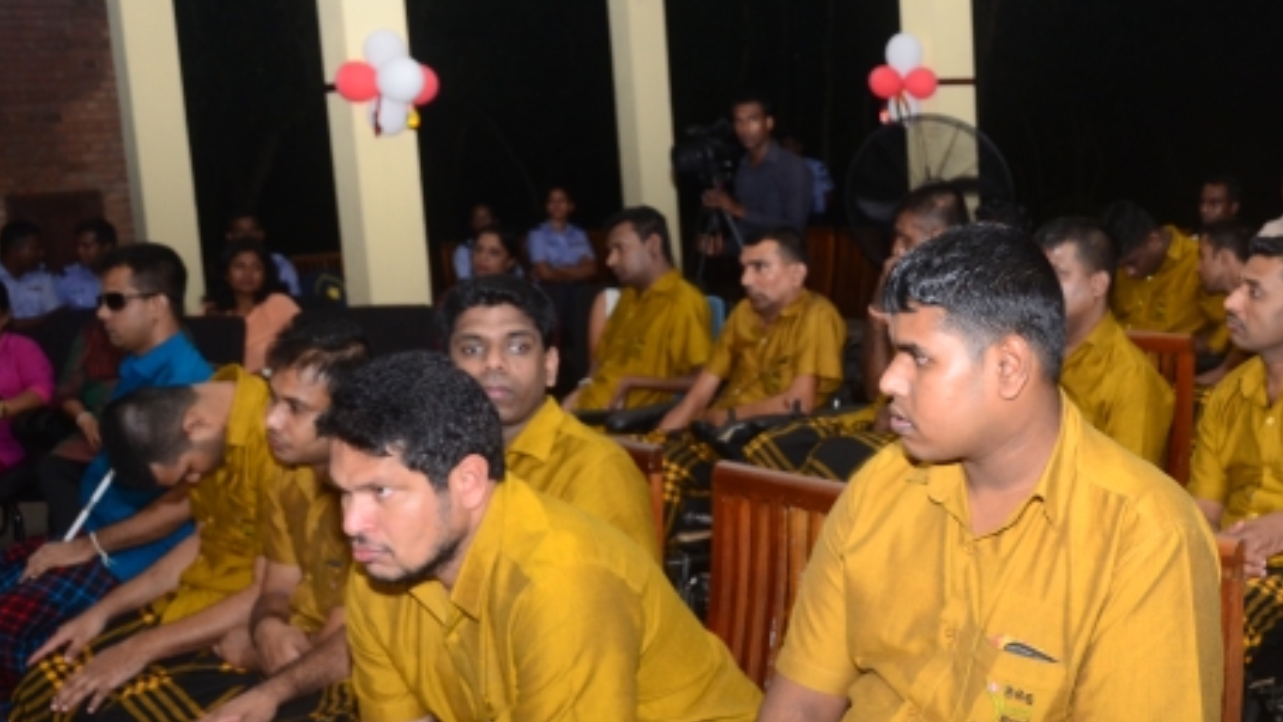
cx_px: 973
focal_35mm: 53
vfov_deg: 22.6
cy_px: 408
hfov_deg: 38.1
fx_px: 1803
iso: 800
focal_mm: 22
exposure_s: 1/125
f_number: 5
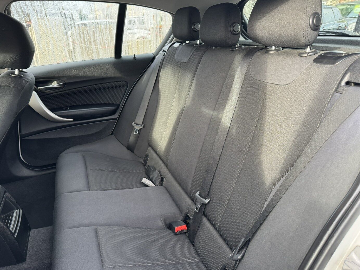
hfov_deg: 67.3
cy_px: 138
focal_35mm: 26
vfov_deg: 53.0
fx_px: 270
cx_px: 170
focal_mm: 6.76
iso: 160
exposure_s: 1/121
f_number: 1.78
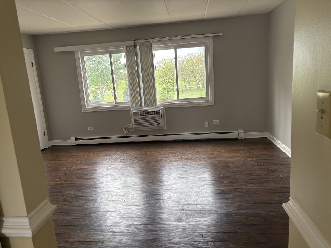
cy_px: 124
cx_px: 166
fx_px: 249
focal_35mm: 26
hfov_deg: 67.3
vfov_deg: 53.1
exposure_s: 1/121
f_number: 1.6
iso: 50
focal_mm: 5.96
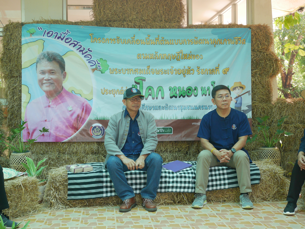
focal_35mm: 52
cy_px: 114
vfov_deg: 28.1
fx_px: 458
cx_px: 152
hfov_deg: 36.8
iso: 640
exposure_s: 1/60
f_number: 5.3
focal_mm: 26
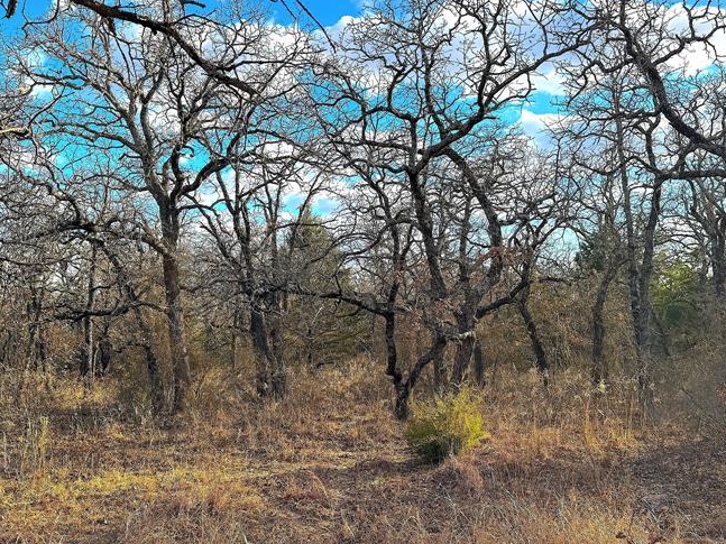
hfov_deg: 49.0
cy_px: 310
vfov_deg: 37.6
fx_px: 797
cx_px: 356
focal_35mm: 38
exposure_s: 1/1678
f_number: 1.78
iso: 80
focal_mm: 6.76
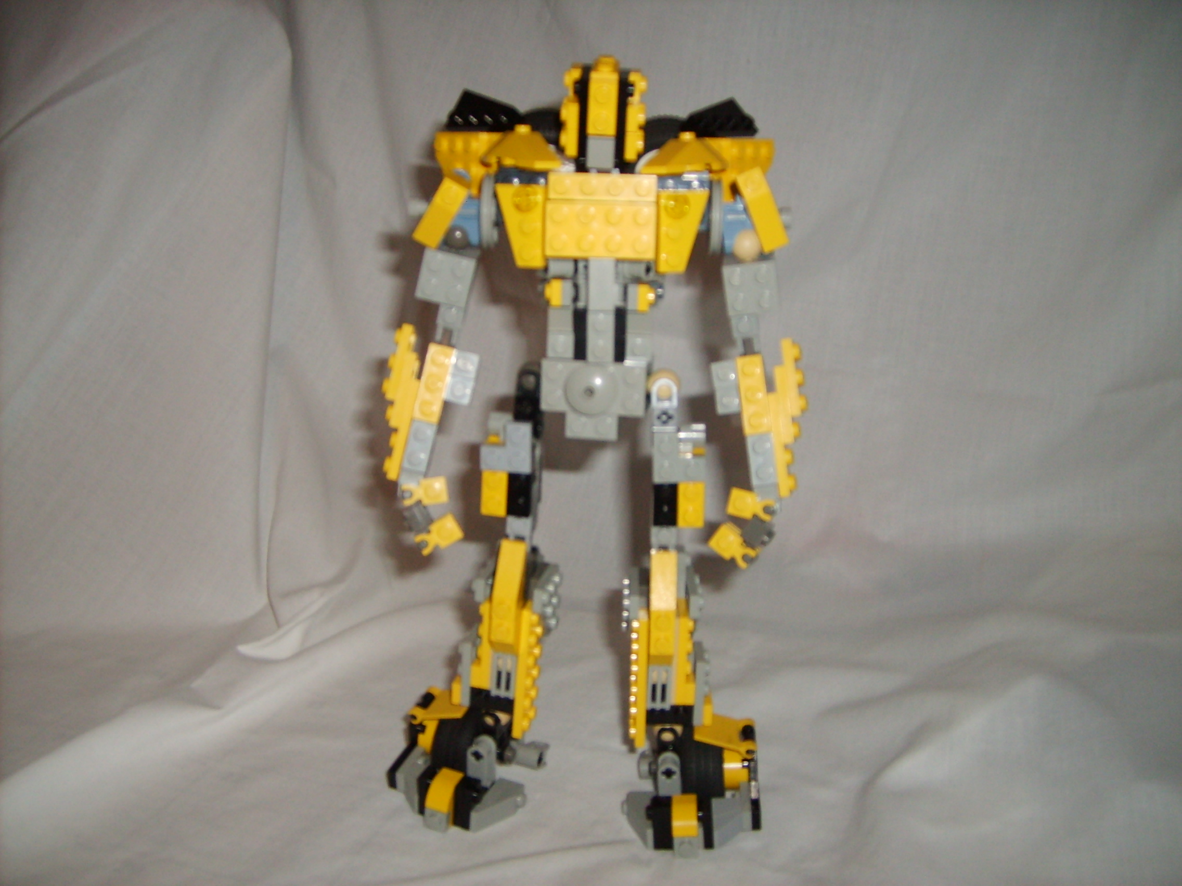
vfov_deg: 40.7
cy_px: 443
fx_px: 1195
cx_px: 591
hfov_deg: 52.6
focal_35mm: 35
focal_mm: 5.8
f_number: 2.8
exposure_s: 1/45
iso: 100
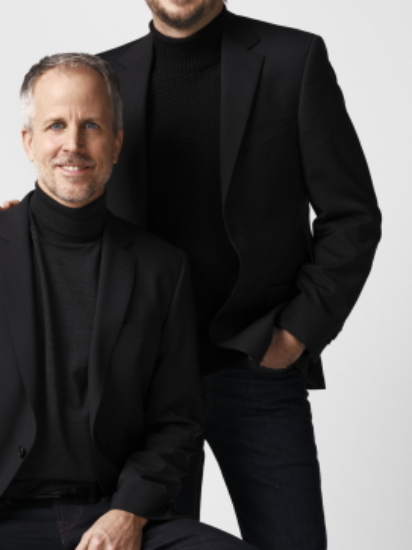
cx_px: 157
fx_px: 2096
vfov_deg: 14.9
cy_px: 264
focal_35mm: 132
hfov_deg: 11.2
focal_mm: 110
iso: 100
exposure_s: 1/125
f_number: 11
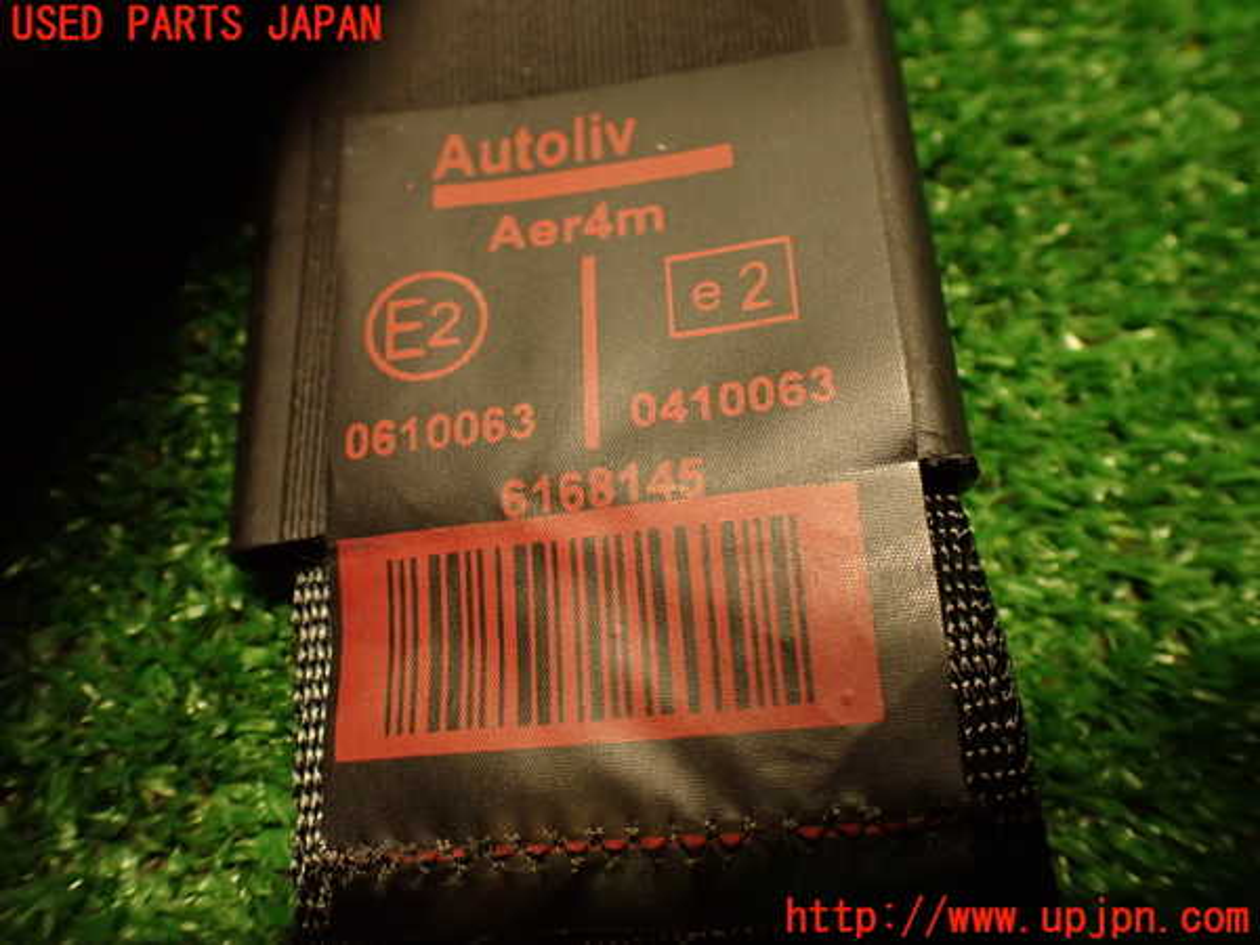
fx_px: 1092
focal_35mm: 30
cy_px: 472
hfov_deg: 60.0
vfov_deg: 46.8
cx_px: 630
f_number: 2.3
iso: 400
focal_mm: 5.4
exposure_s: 1/30
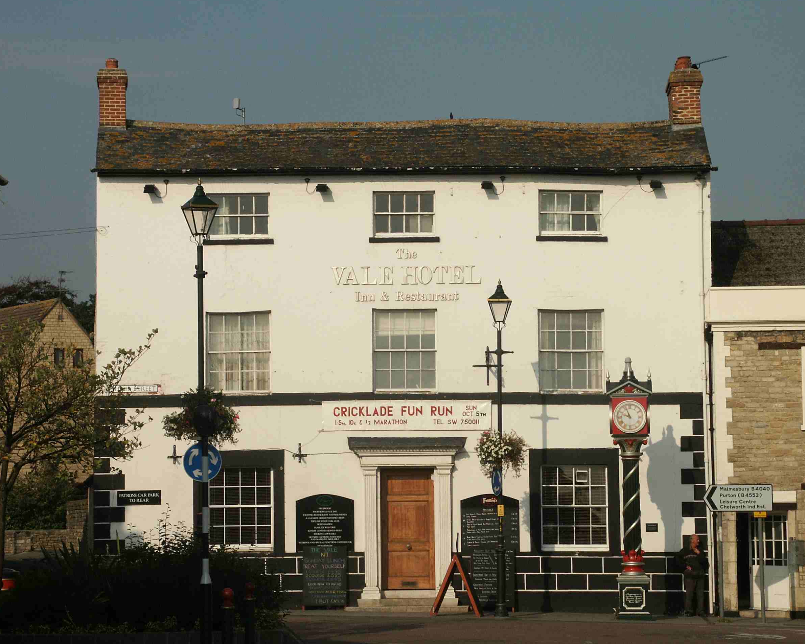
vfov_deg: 12.2
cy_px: 320
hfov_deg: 15.3
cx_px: 408
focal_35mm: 126
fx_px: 3002
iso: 100
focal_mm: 29.71
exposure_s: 1/750
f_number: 6.7
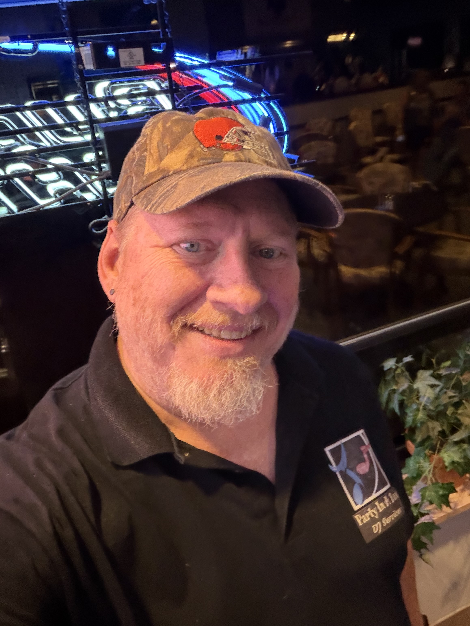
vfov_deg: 60.0
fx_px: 543
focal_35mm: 30
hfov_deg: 46.8
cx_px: 235
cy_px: 313
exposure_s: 1/21
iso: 640
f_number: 1.9
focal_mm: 2.71
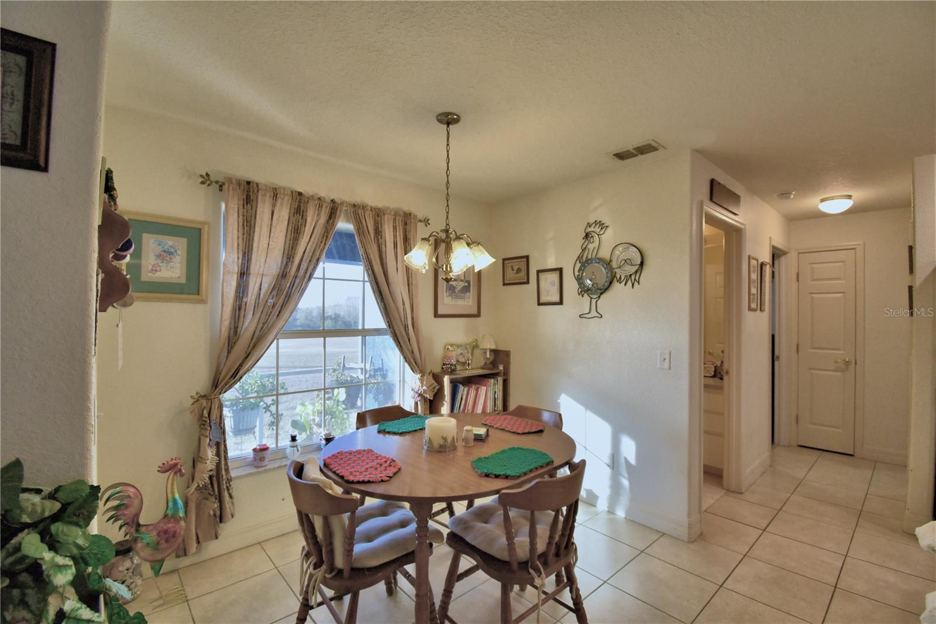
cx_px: 468
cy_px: 312
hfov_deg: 100.4
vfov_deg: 77.3
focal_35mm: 15
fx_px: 390
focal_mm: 10
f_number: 4.5
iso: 400
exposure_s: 1/125
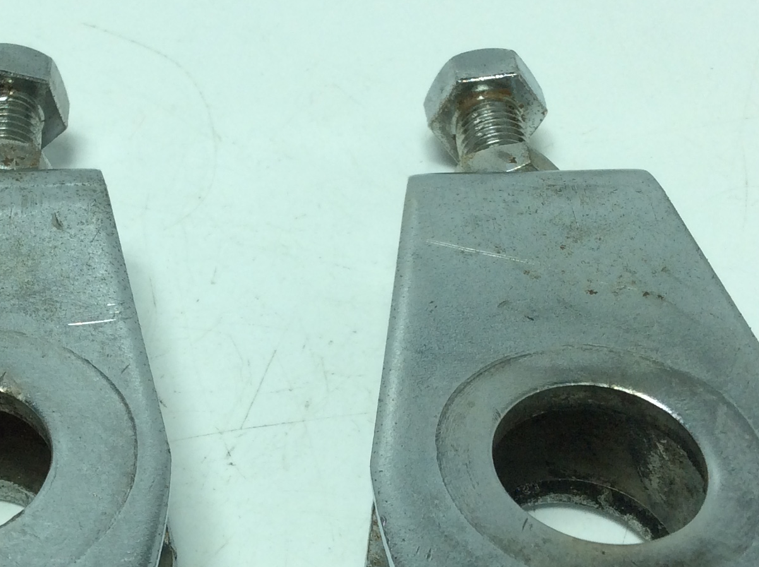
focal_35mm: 69
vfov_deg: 21.2
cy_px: 331
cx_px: 203
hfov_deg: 27.9
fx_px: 1511
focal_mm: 3.3
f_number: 2.4
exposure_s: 1/529
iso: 32
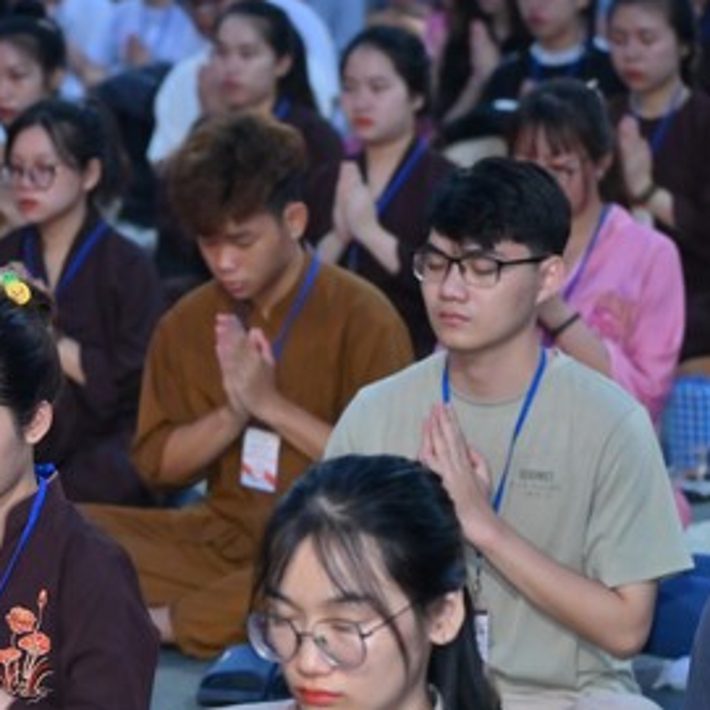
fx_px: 5662
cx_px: -100
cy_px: 558
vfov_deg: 7.2
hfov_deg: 7.1
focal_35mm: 244
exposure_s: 1/100
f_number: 5.6
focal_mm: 120
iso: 2500
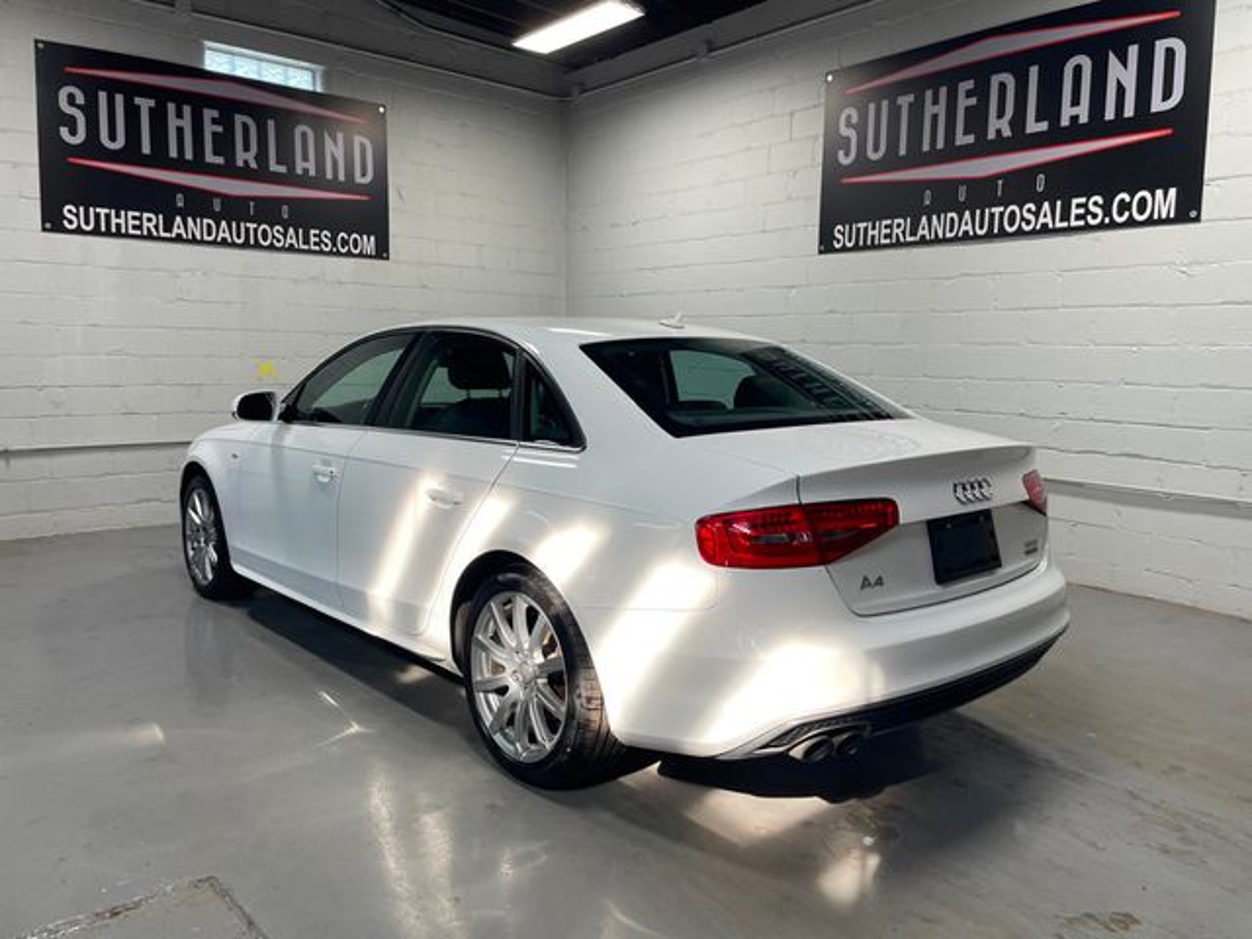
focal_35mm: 26
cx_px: 626
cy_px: 470
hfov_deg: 67.3
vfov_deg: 53.1
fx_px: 940
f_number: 1.6
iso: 32
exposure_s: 1/188
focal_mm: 4.2
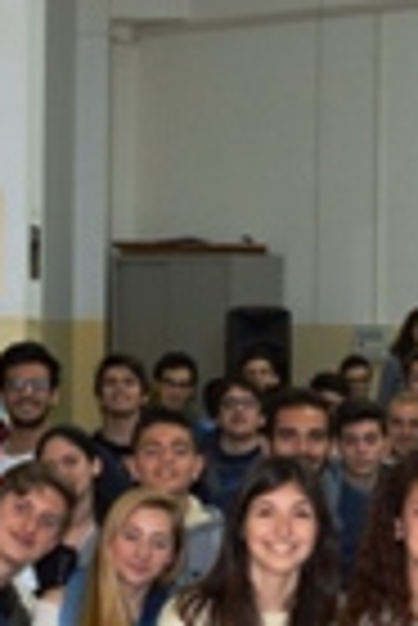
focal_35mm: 124
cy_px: 455
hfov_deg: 10.7
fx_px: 2154
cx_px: 625
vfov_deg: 16.4
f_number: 3.5
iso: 500
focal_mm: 18
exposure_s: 1/60
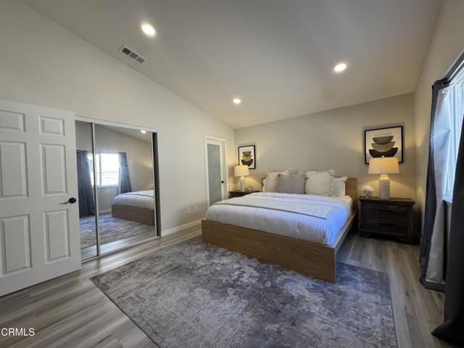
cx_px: 232
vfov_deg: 85.7
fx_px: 188
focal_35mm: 14
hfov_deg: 102.1
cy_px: 174
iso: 160
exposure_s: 1/120
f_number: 2.2
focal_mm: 2.22
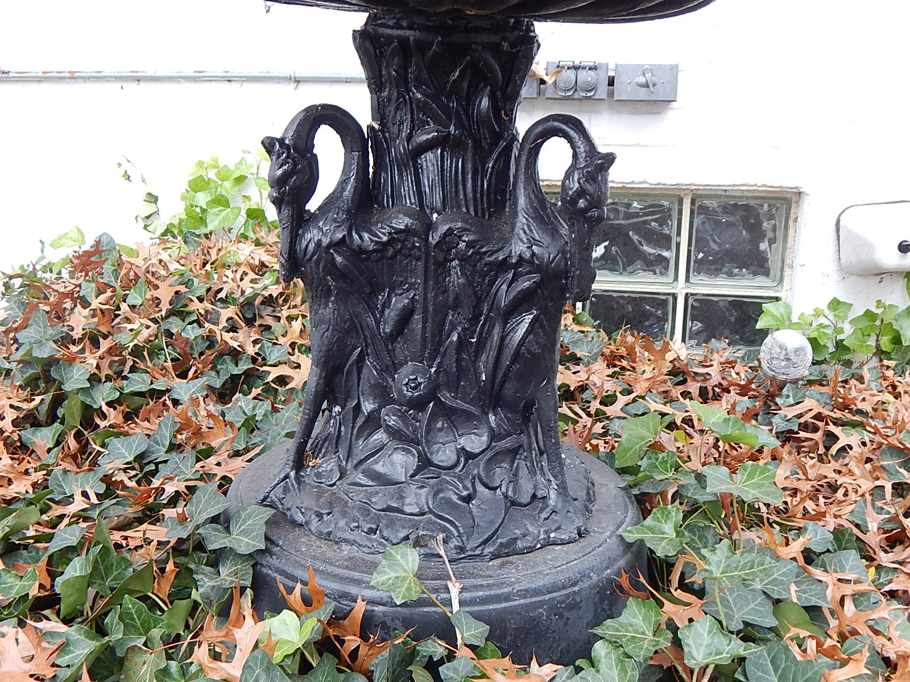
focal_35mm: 38
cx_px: 455
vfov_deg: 37.7
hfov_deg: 49.0
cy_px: 341
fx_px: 999
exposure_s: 1/30
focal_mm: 6.8
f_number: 3.4
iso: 140
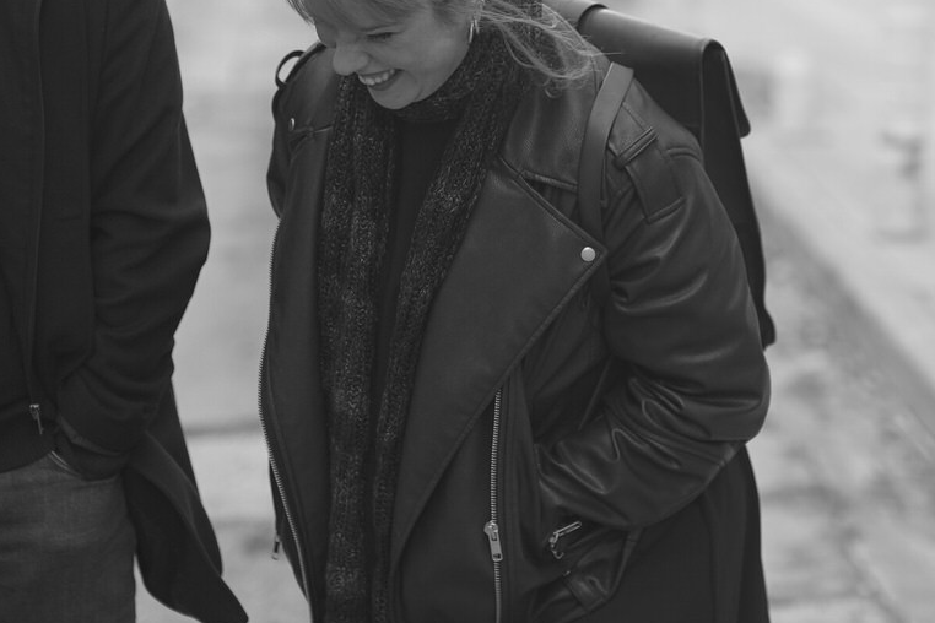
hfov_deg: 16.3
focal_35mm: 126
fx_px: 3272
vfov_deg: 10.8
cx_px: 523
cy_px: -27
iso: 125
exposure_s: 1/500
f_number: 1.6
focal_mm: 50
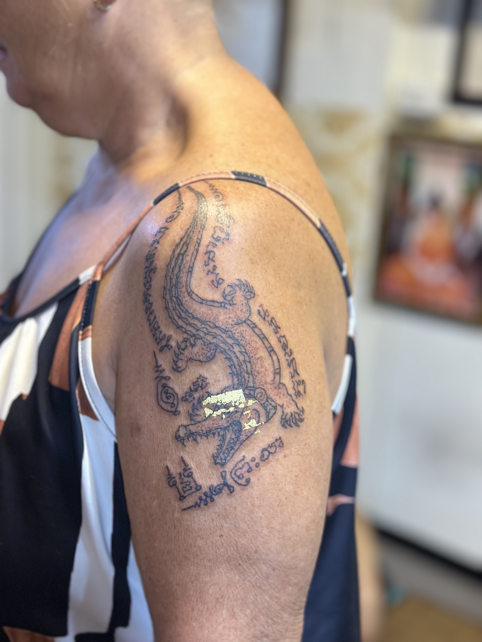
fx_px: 891
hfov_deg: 30.3
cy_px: 321
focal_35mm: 48
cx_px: 241
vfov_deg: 39.7
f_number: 1.78
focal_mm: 6.86
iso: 500
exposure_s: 1/40
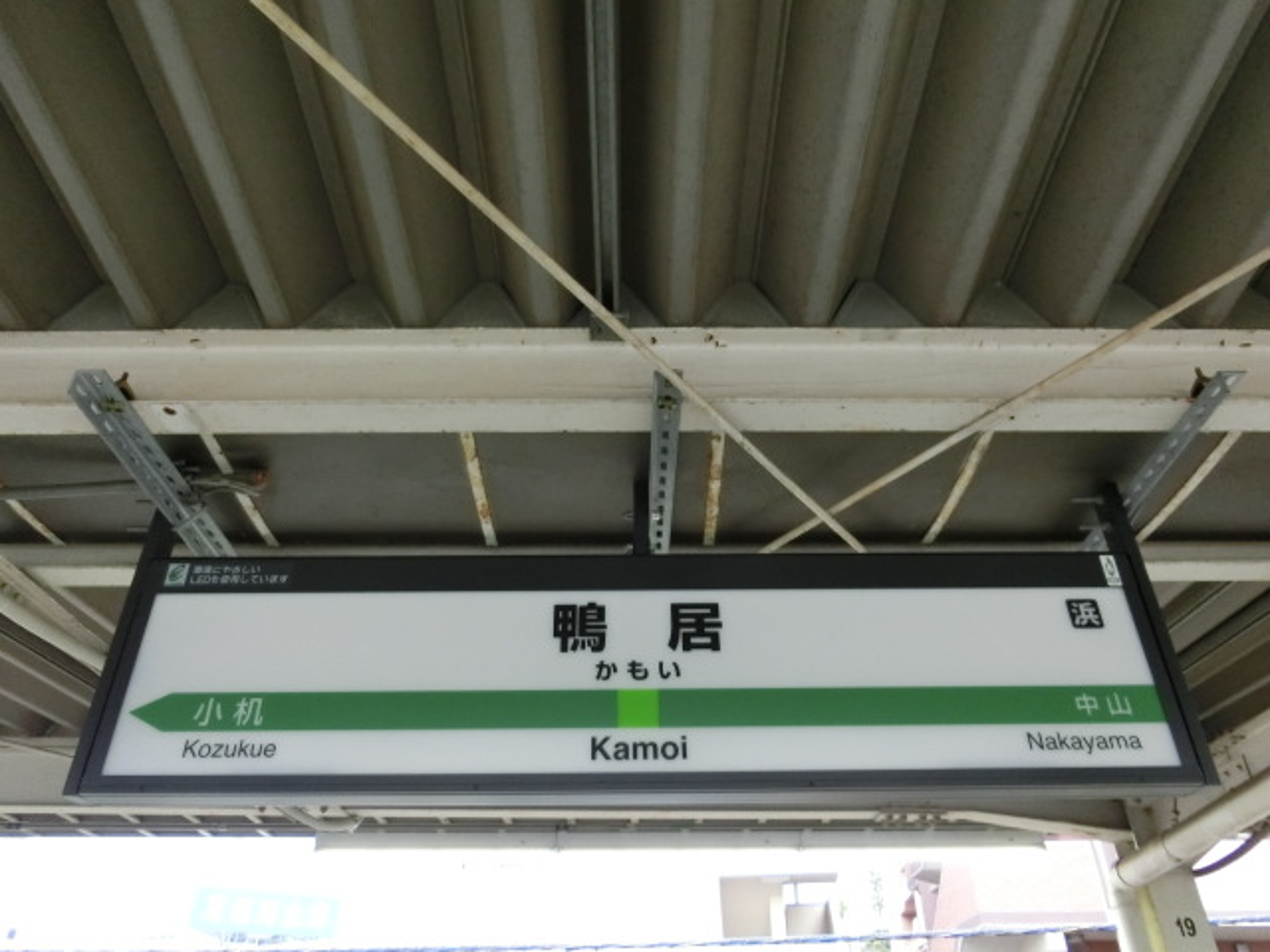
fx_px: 917
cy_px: 476
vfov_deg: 54.9
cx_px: 635
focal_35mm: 25
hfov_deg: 69.4
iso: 400
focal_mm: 4.5
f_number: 3.5
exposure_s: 1/30
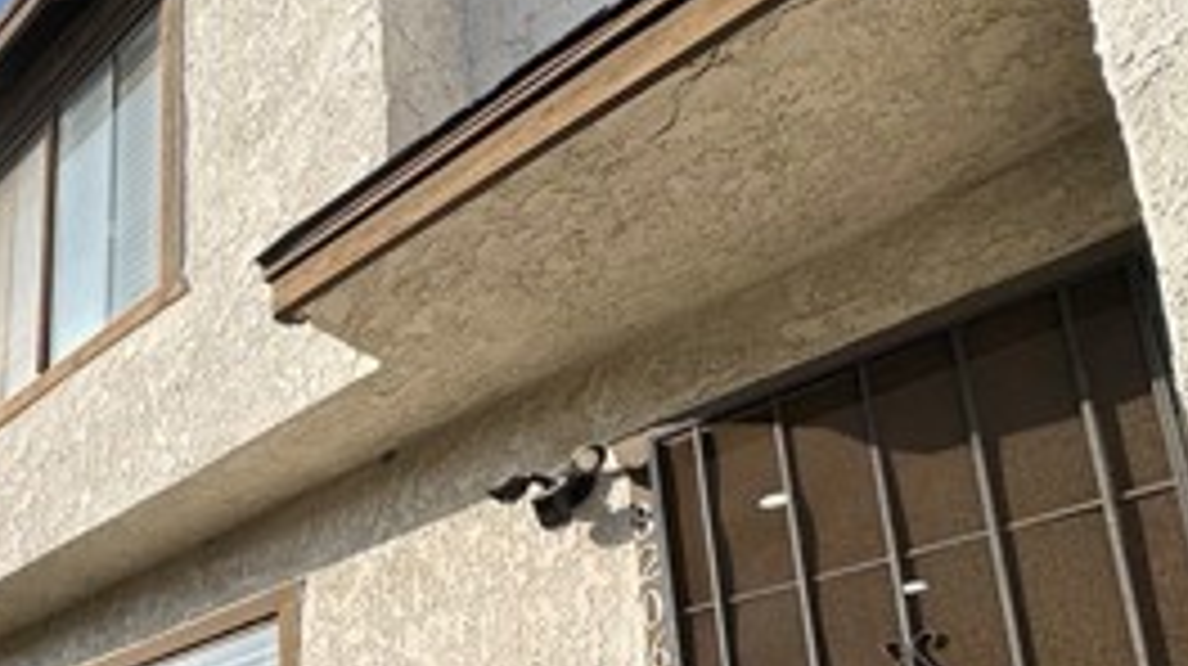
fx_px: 1165
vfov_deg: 28.0
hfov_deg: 42.2
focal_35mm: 37
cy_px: 792
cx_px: -130
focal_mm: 2.22
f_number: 2.2
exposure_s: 1/2674
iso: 50
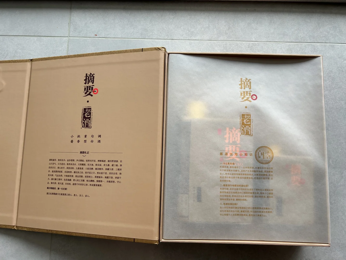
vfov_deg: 53.1
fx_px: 260
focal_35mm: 26
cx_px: 173
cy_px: 130
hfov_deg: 67.3
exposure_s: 1/227
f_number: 1.5
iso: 40
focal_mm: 5.7
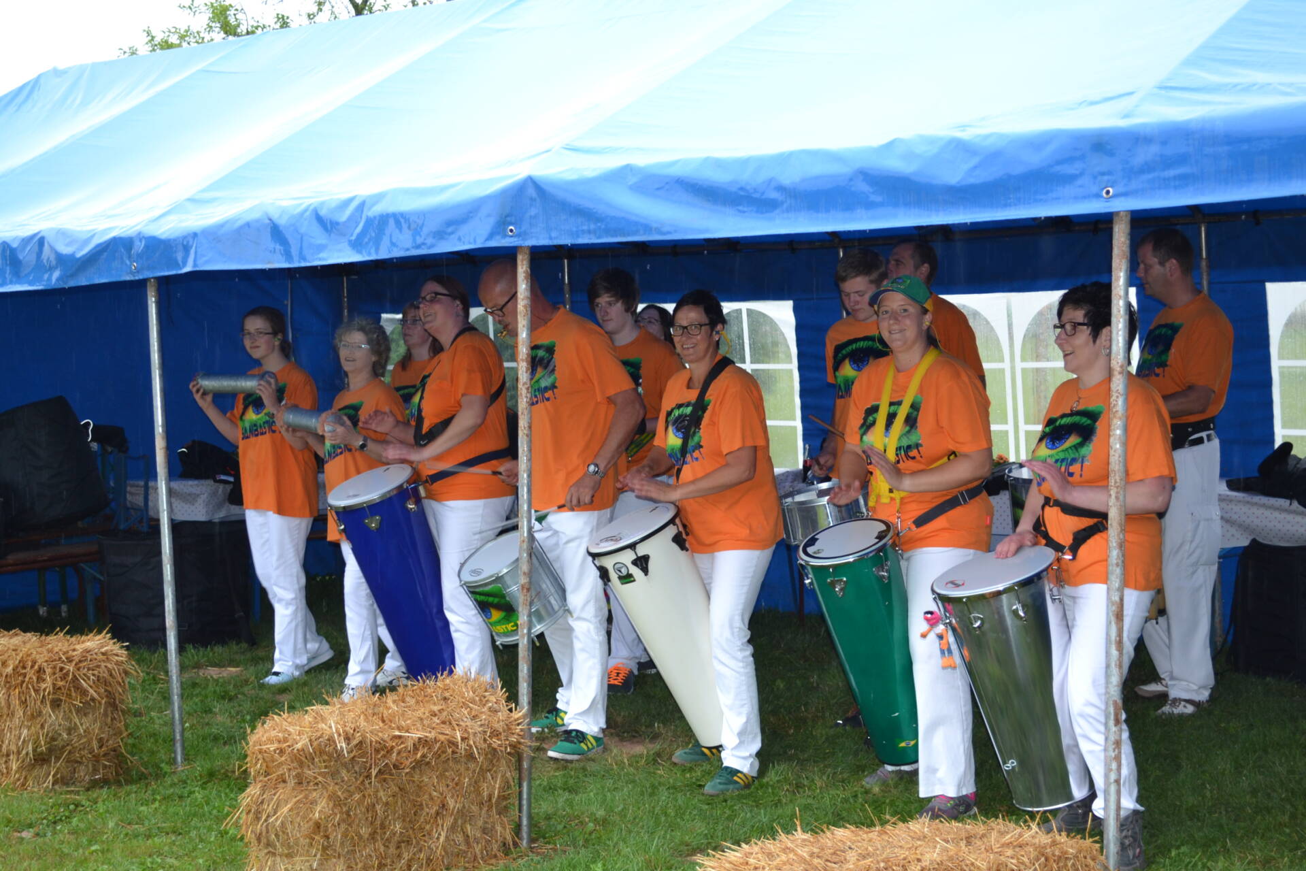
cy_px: 436
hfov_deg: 36.9
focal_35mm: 54
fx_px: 1959
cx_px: 653
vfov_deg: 25.1
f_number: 5
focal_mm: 36
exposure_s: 1/125
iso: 400
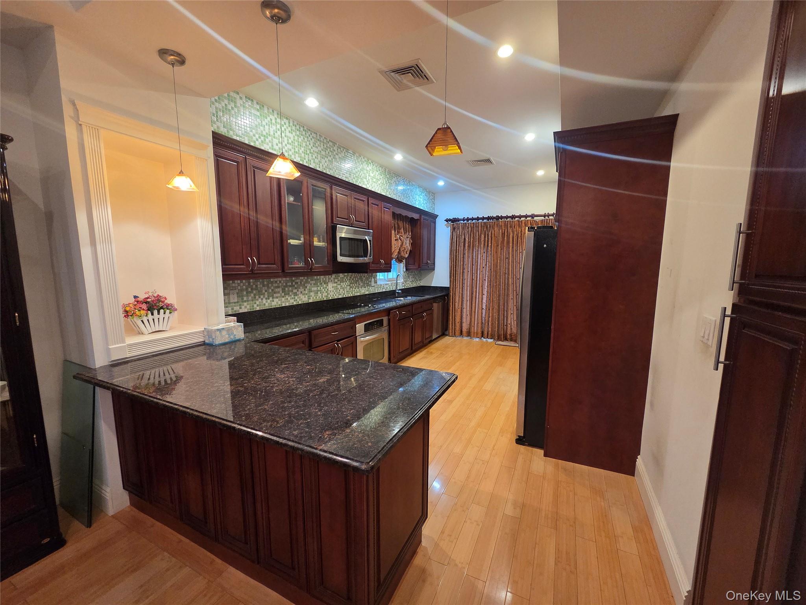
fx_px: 303
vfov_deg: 89.9
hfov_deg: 106.2
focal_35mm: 13
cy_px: 302
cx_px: 403
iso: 400
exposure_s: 1/60
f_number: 2.2
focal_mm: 2.2
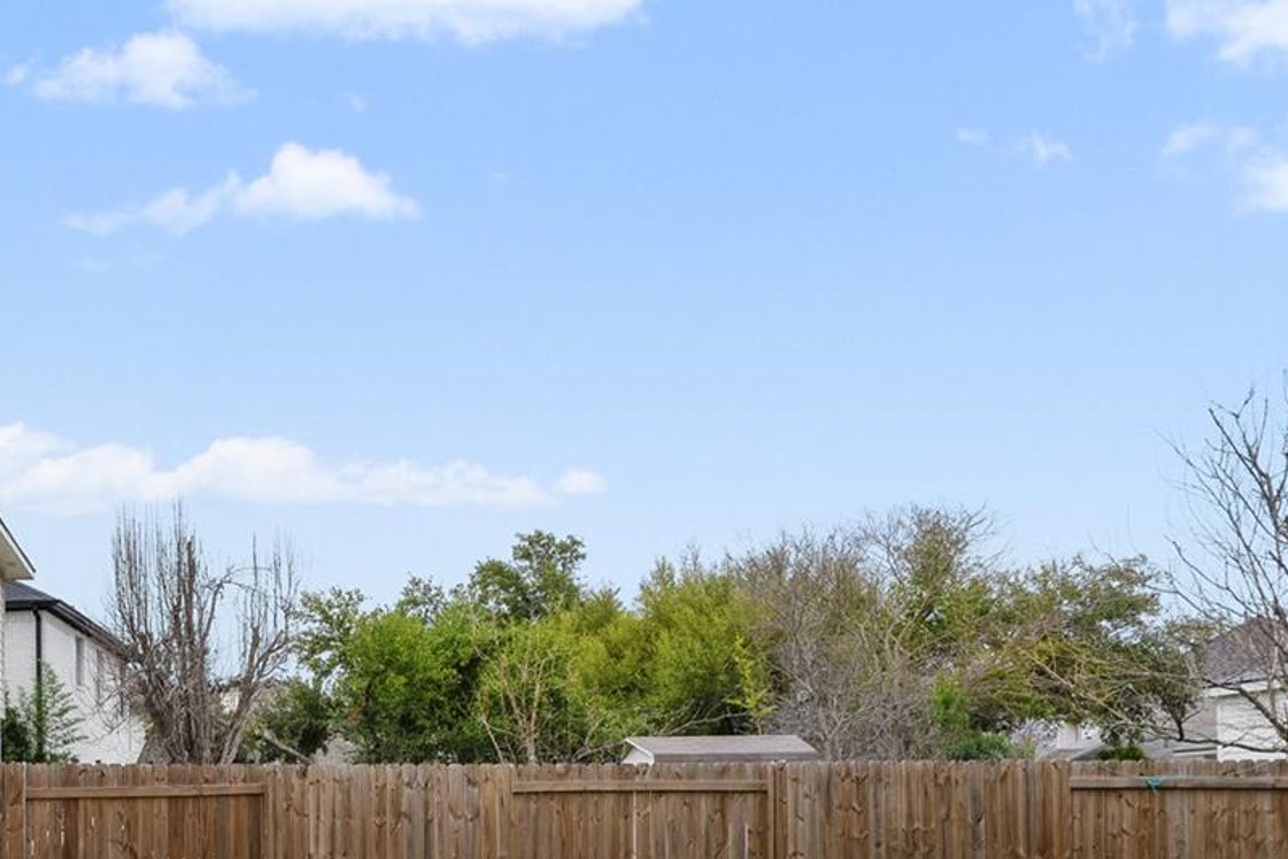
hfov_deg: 41.1
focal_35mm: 41
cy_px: 829
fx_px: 1467
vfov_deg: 30.6
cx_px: -11
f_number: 9
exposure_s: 1/25
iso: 250
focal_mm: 16
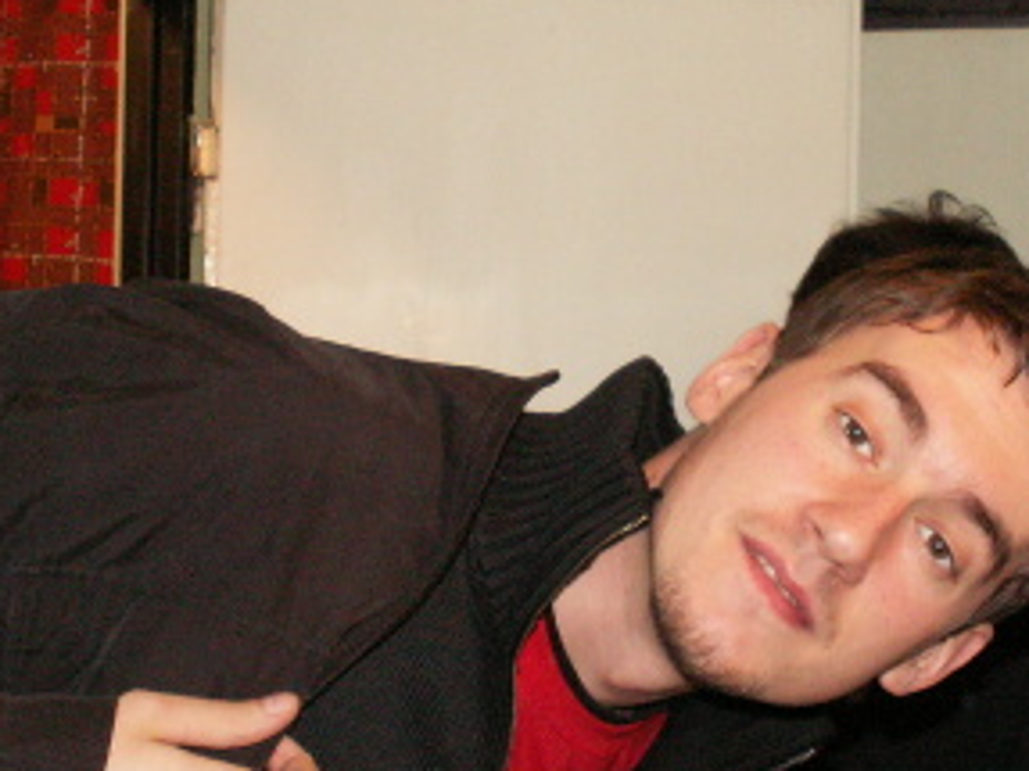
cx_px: 509
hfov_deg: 25.0
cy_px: 359
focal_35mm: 78
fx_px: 2318
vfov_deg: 18.9
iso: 160
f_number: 2.8
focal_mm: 5.86
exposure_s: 1/40
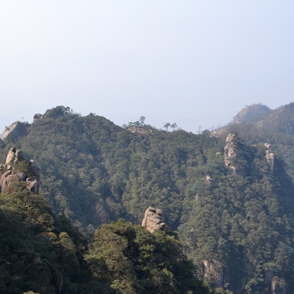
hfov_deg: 28.5
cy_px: 124
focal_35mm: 56
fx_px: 537
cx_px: -7
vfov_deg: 30.6
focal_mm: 21
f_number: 6.3
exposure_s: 1/160
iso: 100
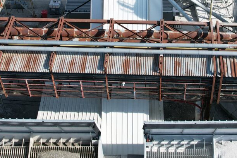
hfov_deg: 29.1
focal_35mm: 69
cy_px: 5
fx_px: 454
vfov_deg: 19.2
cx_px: 152
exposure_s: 1/2000
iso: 150
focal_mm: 8.38
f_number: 2.8
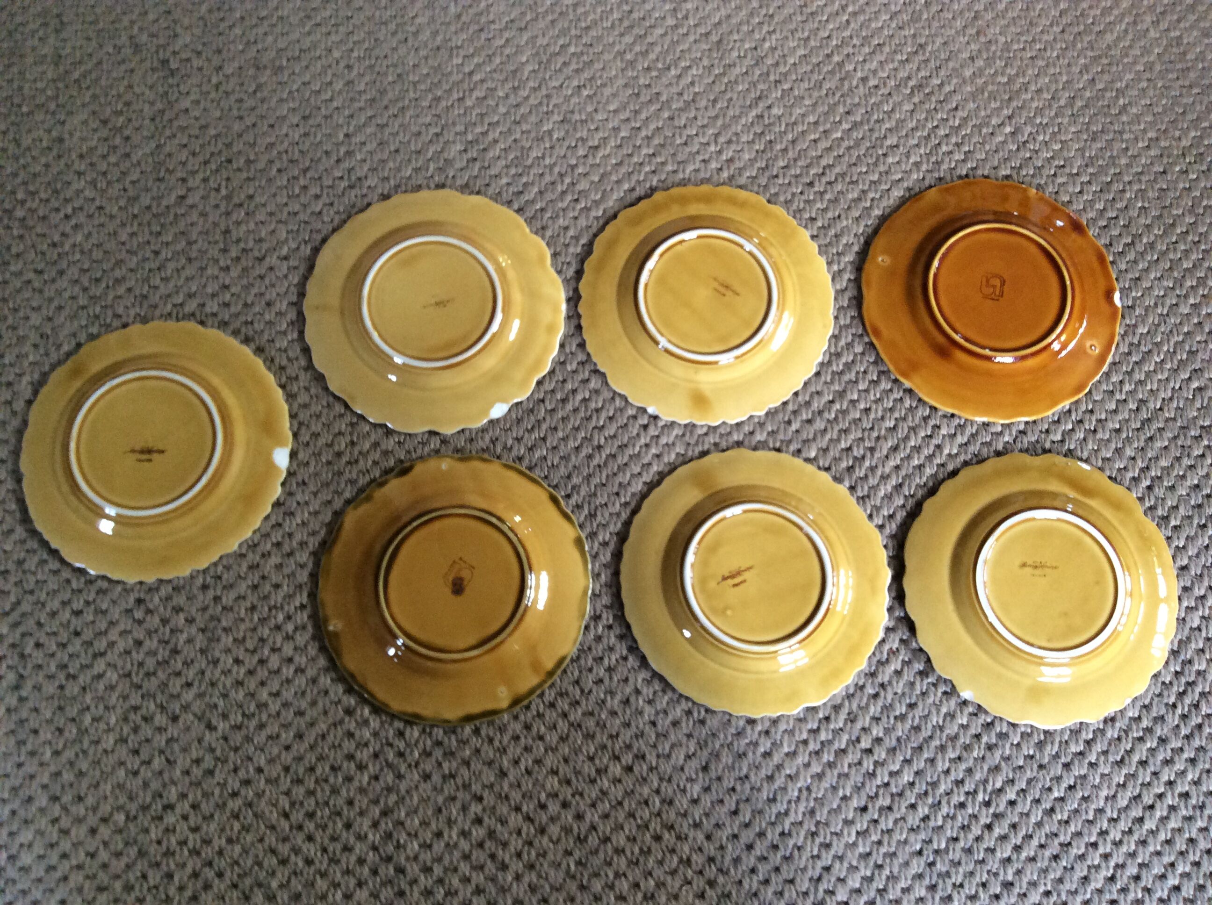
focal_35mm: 32
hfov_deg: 56.9
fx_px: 1119
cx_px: 606
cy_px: 452
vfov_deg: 44.1
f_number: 2.4
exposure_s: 1/25
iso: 125
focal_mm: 3.3
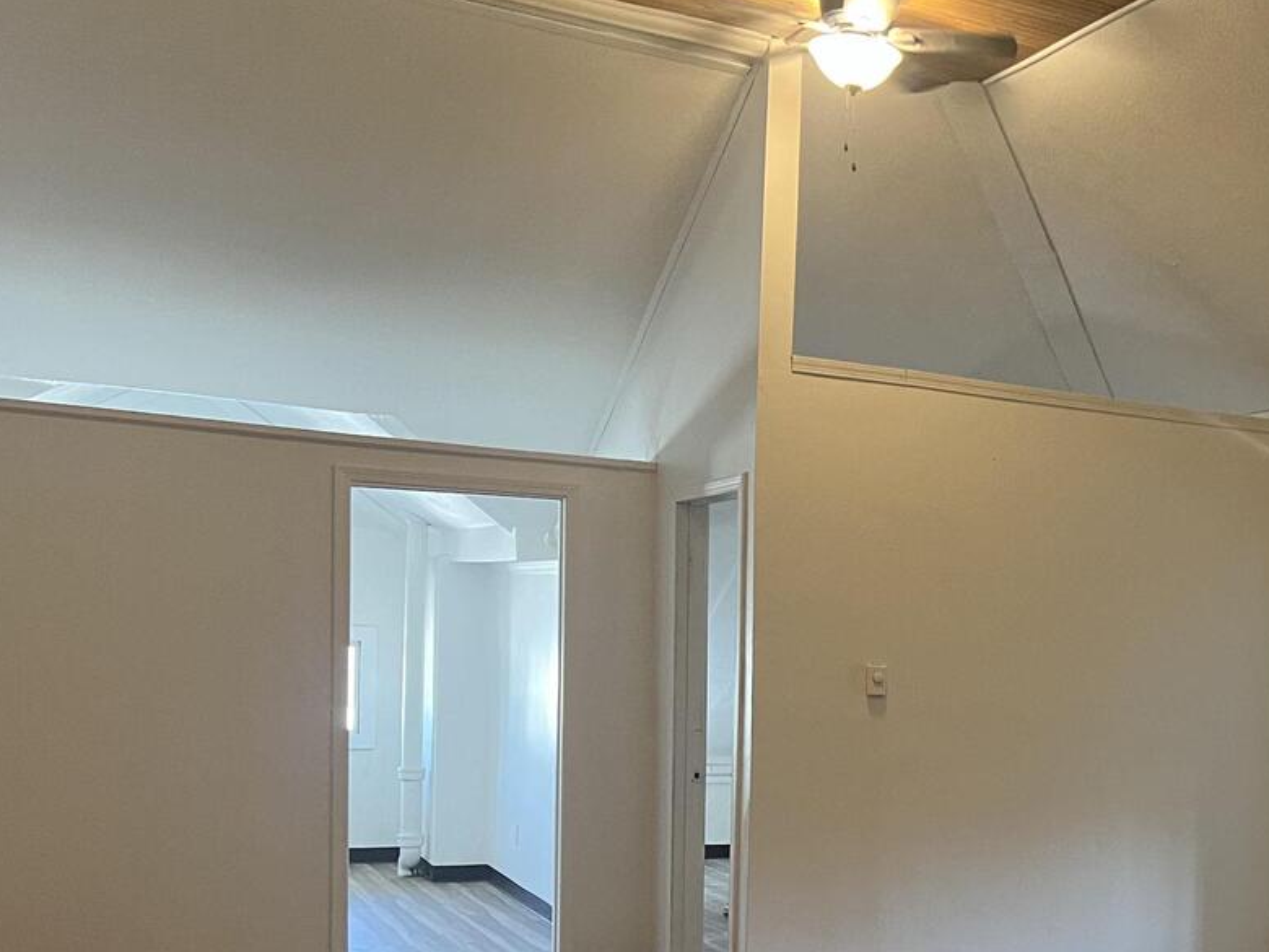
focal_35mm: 48
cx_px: 1134
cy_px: 740
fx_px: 1760
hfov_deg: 37.2
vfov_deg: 29.7
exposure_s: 1/60
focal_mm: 5.7
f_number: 1.5
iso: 250
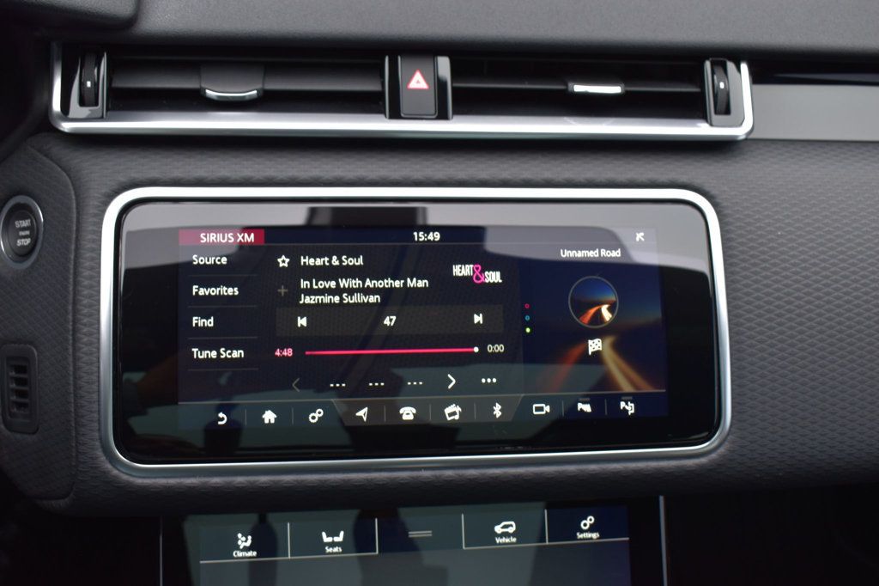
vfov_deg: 33.0
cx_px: 440
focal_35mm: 40
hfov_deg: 47.9
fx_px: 989
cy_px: 293
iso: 400
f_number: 6.3
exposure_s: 1/15
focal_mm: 27
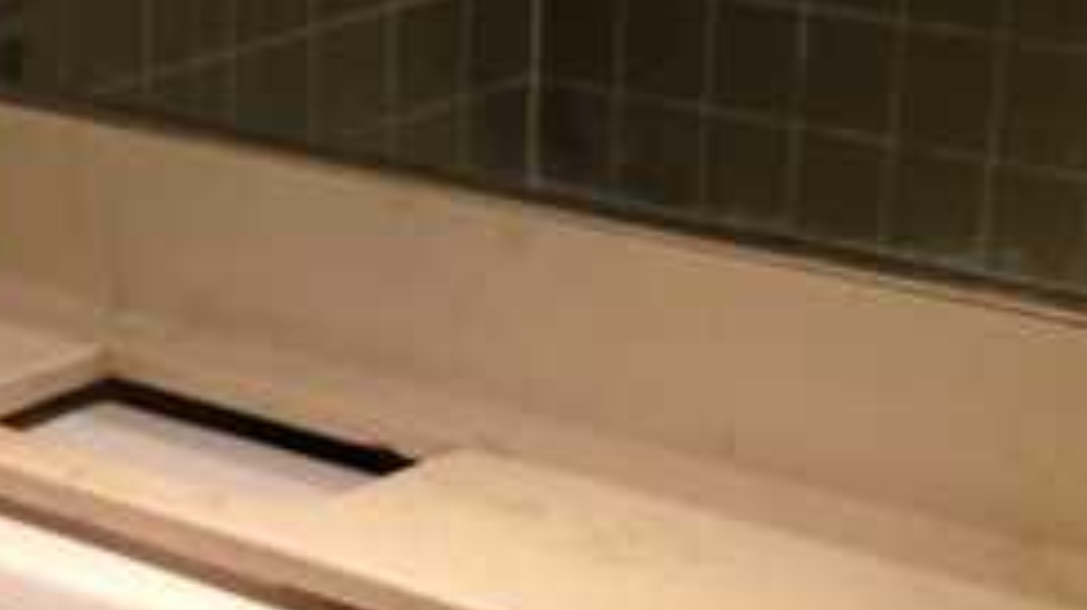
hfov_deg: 17.7
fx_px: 3400
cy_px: 1144
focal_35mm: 118
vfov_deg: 9.7
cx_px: -49
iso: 50
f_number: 2.4
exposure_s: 1/20
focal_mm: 4.12
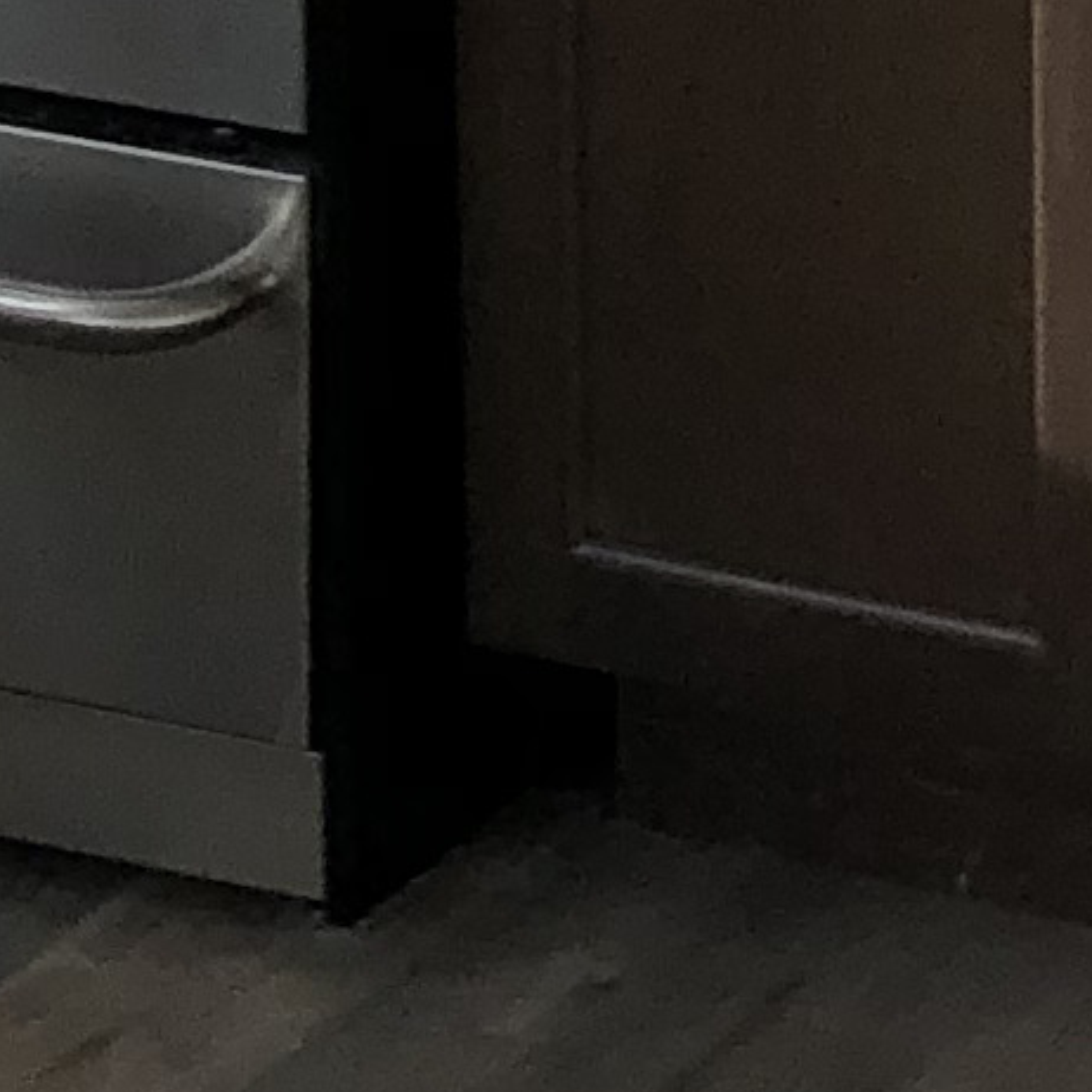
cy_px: -2219
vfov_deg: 7.2
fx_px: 7709
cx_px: 2657
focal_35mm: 216
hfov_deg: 7.5
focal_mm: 3.99
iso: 20
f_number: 1.8
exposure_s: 1/317
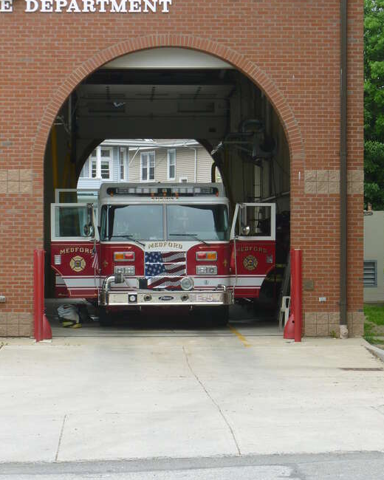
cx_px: 185
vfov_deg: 14.7
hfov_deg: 11.8
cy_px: 215
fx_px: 1861
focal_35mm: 131
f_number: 4.8
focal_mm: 19.5
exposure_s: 1/80
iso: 100
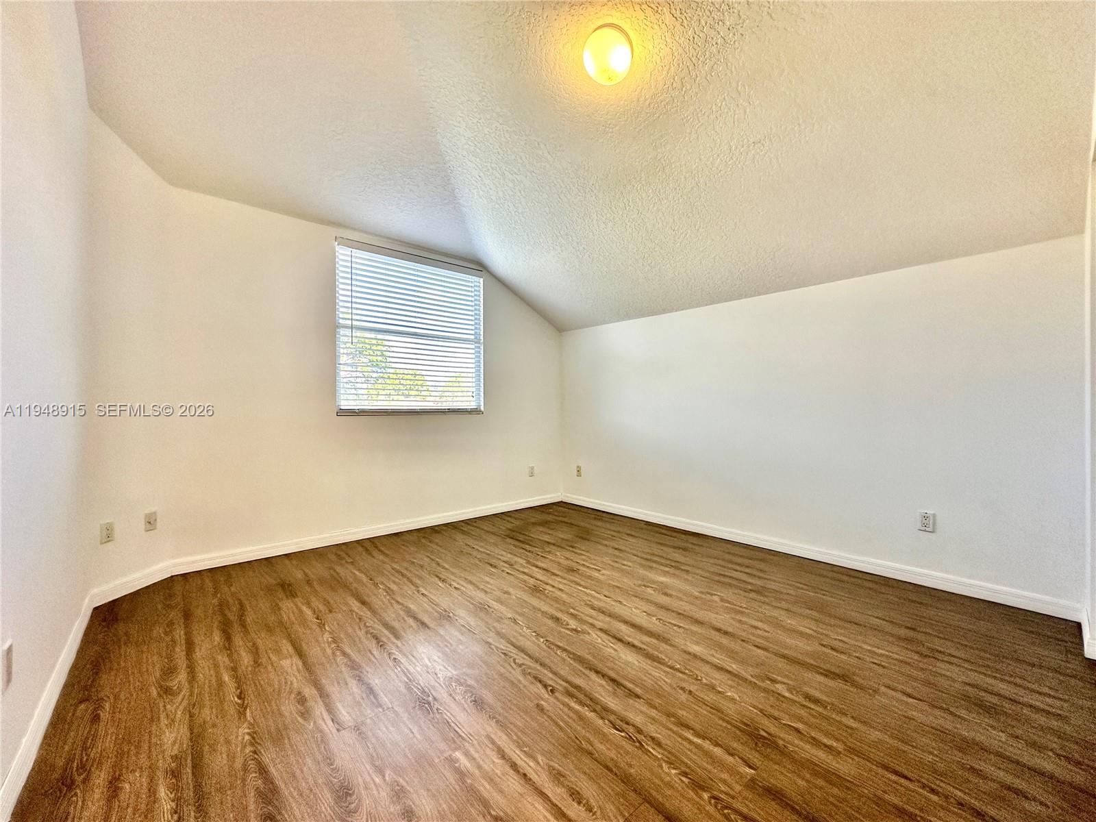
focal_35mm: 14
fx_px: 443
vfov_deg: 85.7
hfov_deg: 102.1
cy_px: 411
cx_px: 548
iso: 125
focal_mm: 2.22
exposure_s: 1/120
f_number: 2.2
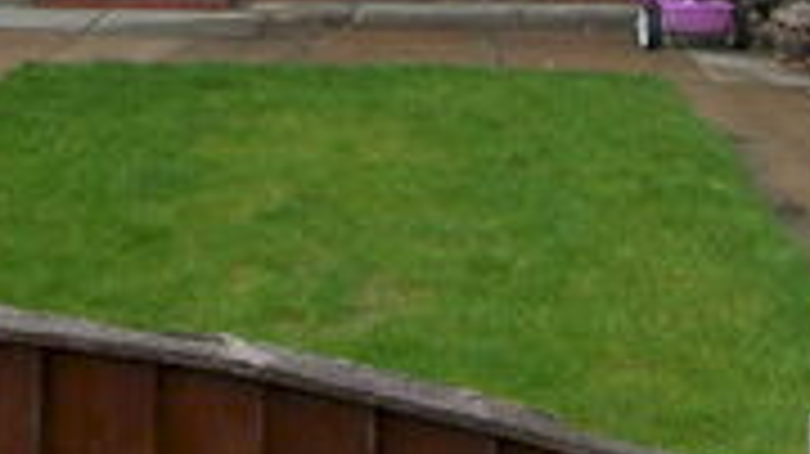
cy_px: -346
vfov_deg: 16.6
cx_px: 364
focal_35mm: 61
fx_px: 1309
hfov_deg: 34.3
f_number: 8
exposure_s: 1/250
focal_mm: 10
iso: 400
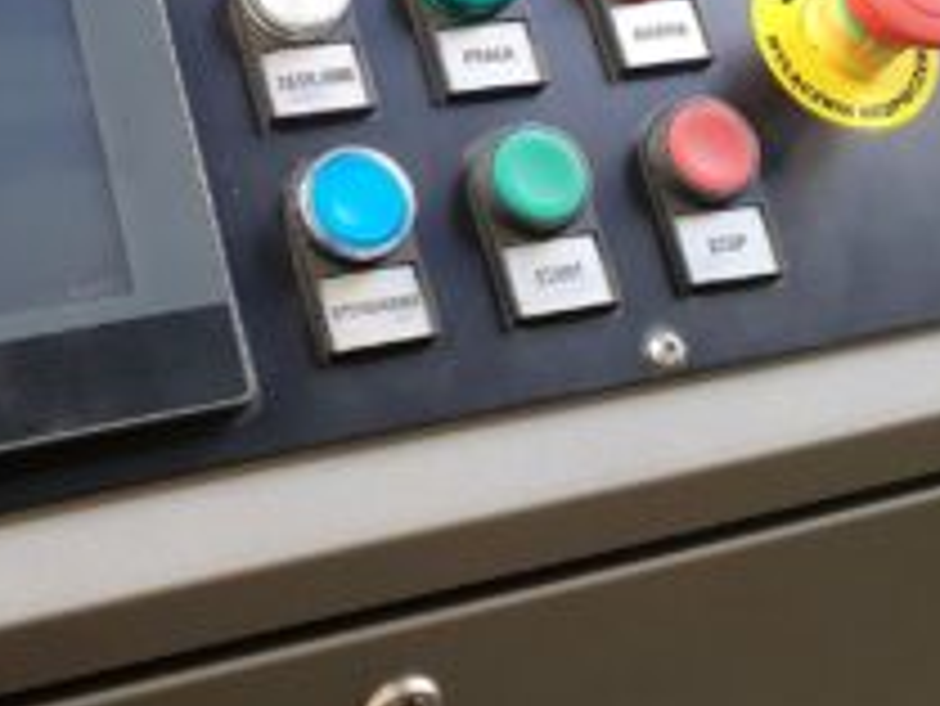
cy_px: 121
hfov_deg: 33.3
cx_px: 175
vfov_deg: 25.6
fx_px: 1522
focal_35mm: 56
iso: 400
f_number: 2.4
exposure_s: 1/50
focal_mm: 4.32
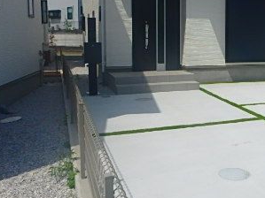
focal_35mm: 45
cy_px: 76
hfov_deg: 38.5
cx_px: 249
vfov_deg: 32.0
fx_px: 344
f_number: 6
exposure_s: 1/640
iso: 125
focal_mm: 3.7
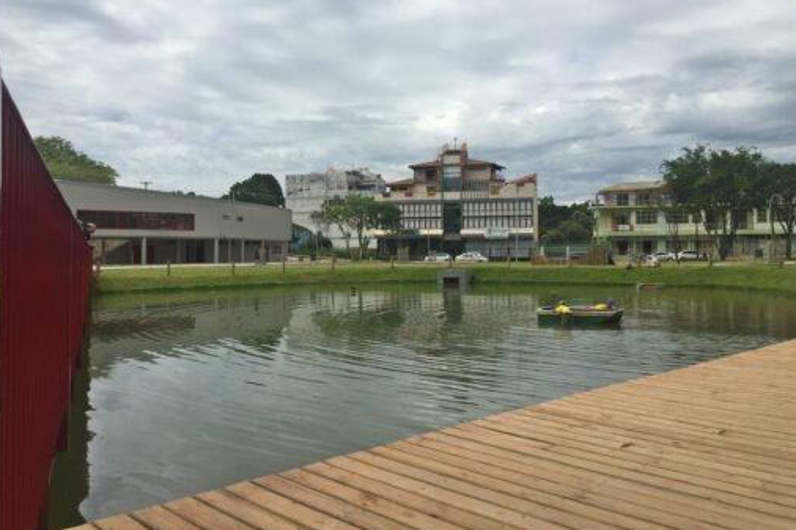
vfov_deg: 42.2
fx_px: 685
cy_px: 228
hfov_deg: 60.3
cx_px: 392
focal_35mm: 31
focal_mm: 4.15
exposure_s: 1/3300
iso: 32
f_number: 2.2
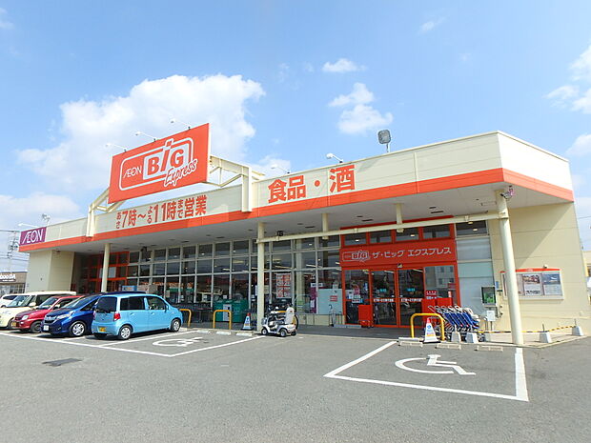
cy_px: 222
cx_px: 296
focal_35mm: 21
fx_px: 359
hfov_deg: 79.0
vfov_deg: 63.4
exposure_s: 1/400
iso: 125
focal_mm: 3.7
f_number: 6
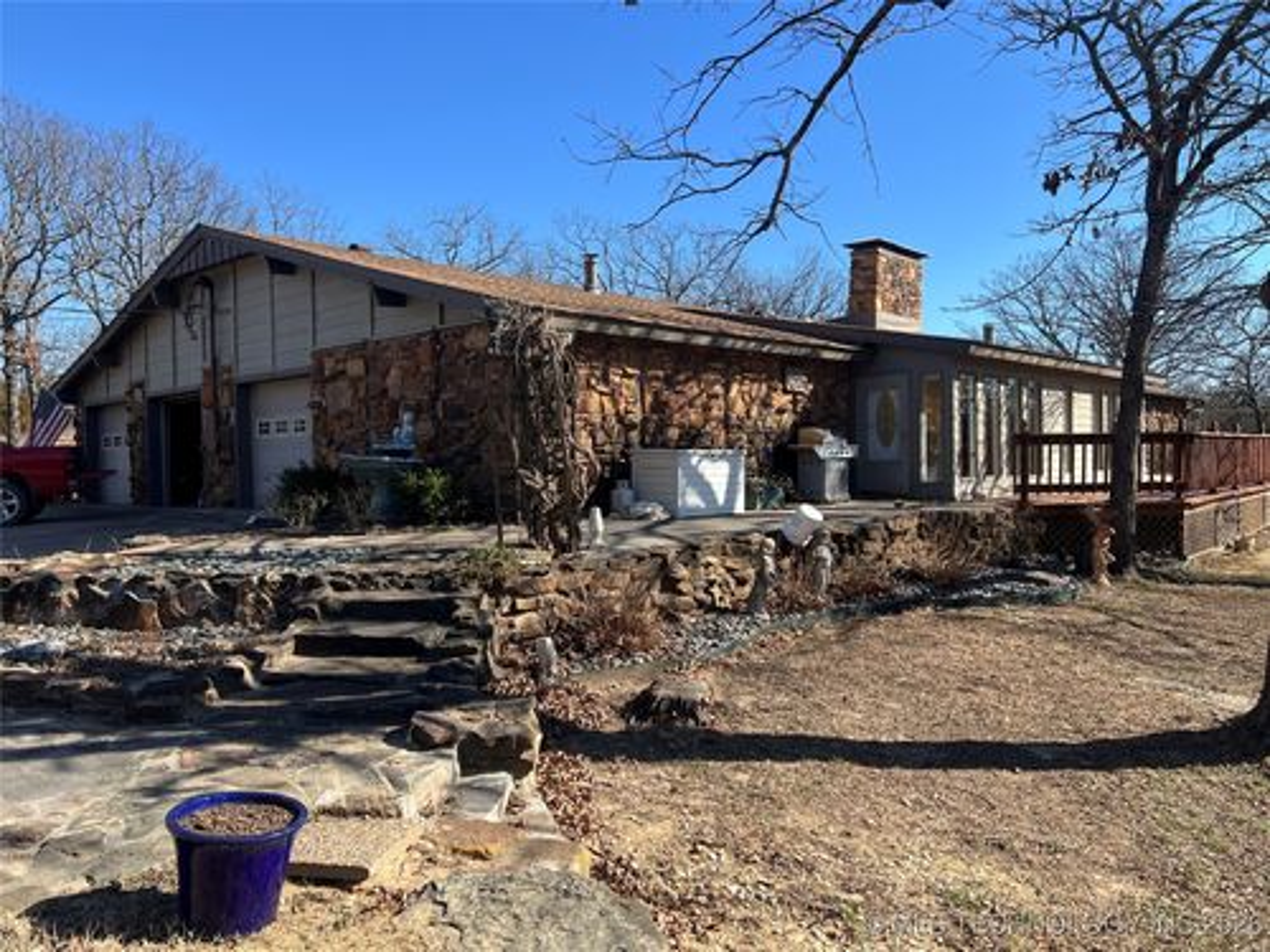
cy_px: 476
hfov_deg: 67.3
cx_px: 635
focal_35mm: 26
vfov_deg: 53.1
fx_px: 954
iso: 50
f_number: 1.5
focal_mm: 5.7
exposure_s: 1/2299
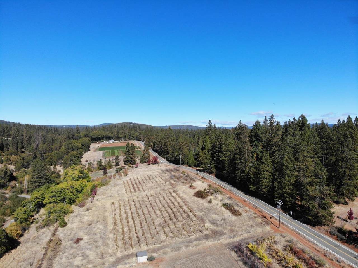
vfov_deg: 56.8
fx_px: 248
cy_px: 134
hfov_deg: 71.6
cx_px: 179
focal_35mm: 24
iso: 100
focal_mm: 4.5
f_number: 2.8
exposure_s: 1/1035
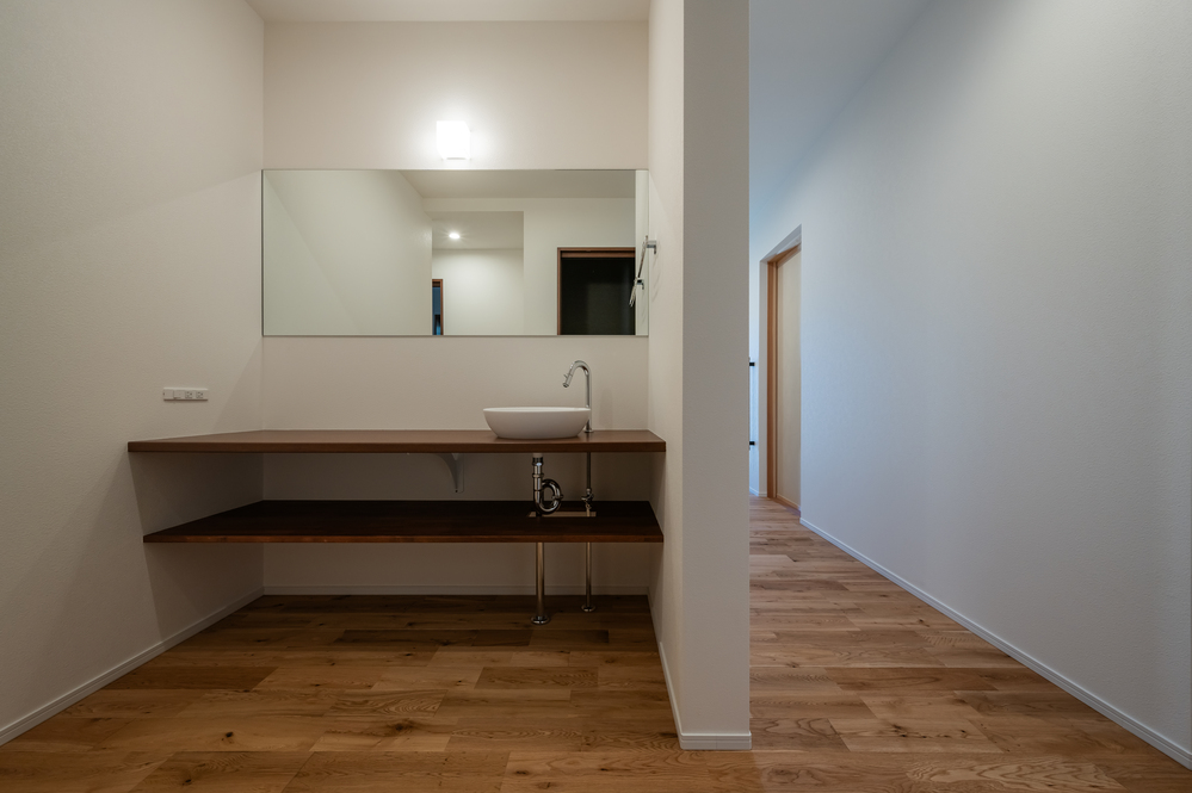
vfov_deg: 81.1
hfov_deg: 104.3
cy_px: 396
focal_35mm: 14
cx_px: 596
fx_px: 463
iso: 160
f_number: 11
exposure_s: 1/2.5
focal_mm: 14
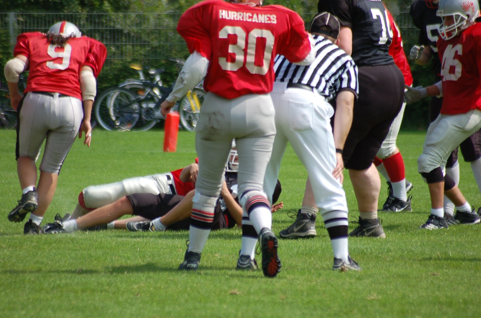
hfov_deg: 4.6
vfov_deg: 3.0
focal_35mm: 450
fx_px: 6001
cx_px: 240
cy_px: 159
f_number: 5.6
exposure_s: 1/1000
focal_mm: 300
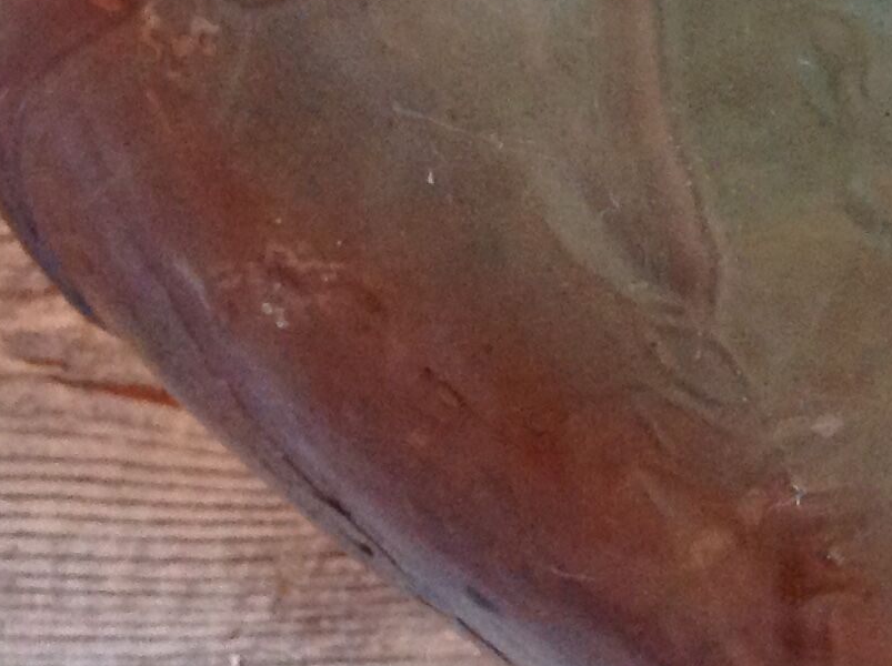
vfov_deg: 12.3
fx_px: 2908
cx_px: 809
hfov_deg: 17.2
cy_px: -398
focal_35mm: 113
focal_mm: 4.28
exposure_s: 1/15
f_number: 2.4
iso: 250
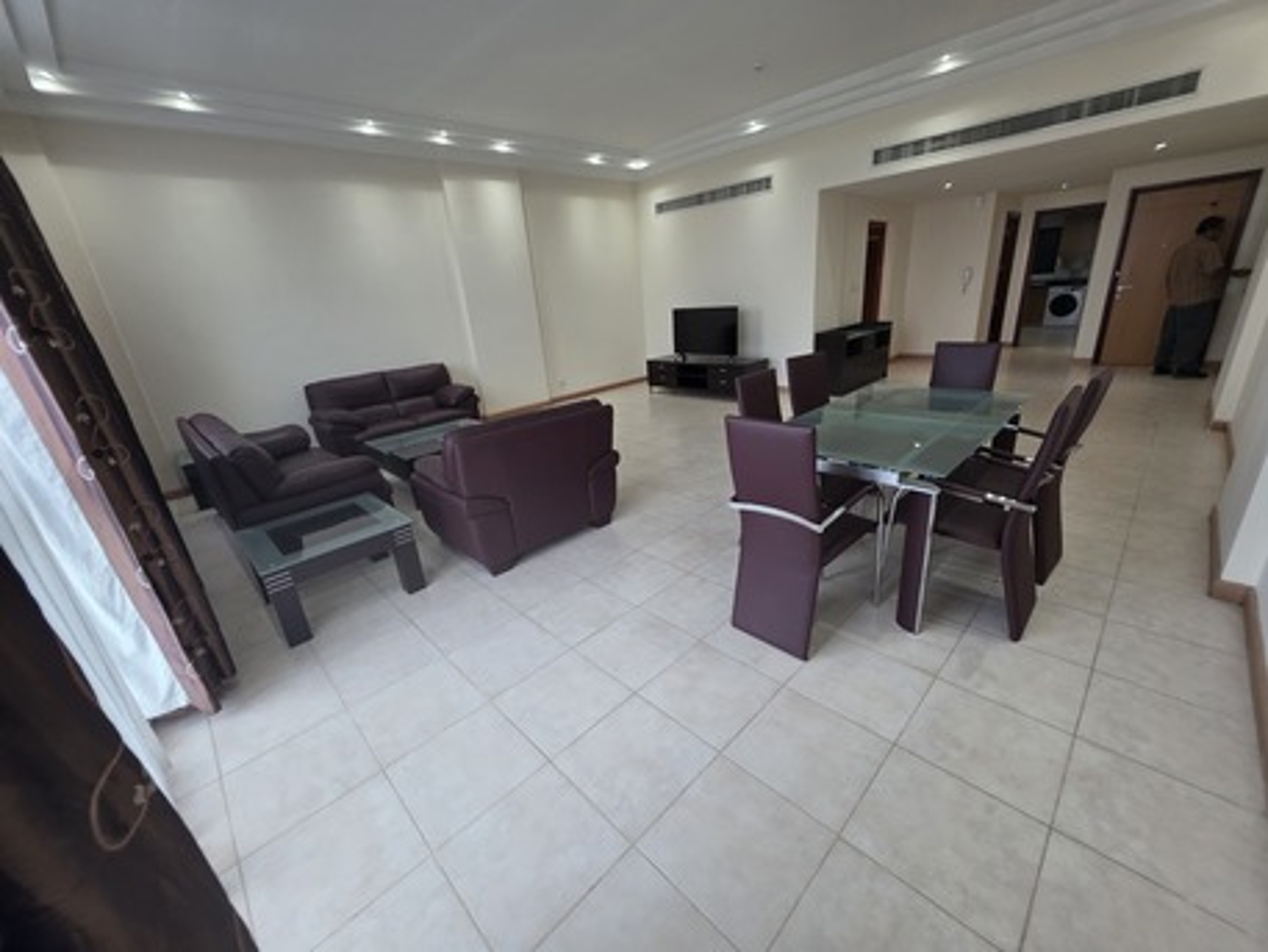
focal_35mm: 13
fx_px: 476
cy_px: 476
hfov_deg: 106.2
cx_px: 634
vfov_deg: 89.9
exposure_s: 1/100
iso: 125
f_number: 1.9
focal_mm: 2.2
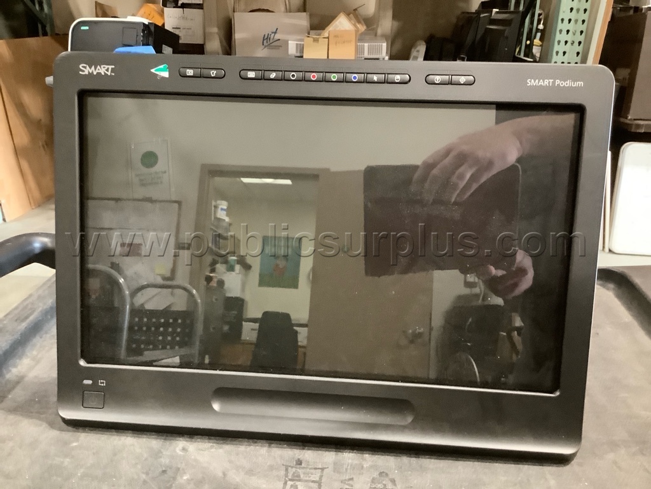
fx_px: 583
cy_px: 244
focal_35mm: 31
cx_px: 326
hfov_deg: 58.4
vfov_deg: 45.4
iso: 640
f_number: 2.4
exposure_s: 1/24
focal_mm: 3.3
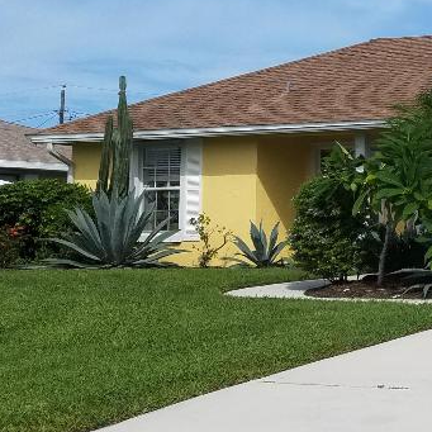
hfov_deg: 22.1
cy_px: 108
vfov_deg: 24.7
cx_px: 584
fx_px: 974
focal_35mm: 69
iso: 50
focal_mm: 4.2
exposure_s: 1/5168
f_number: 1.7
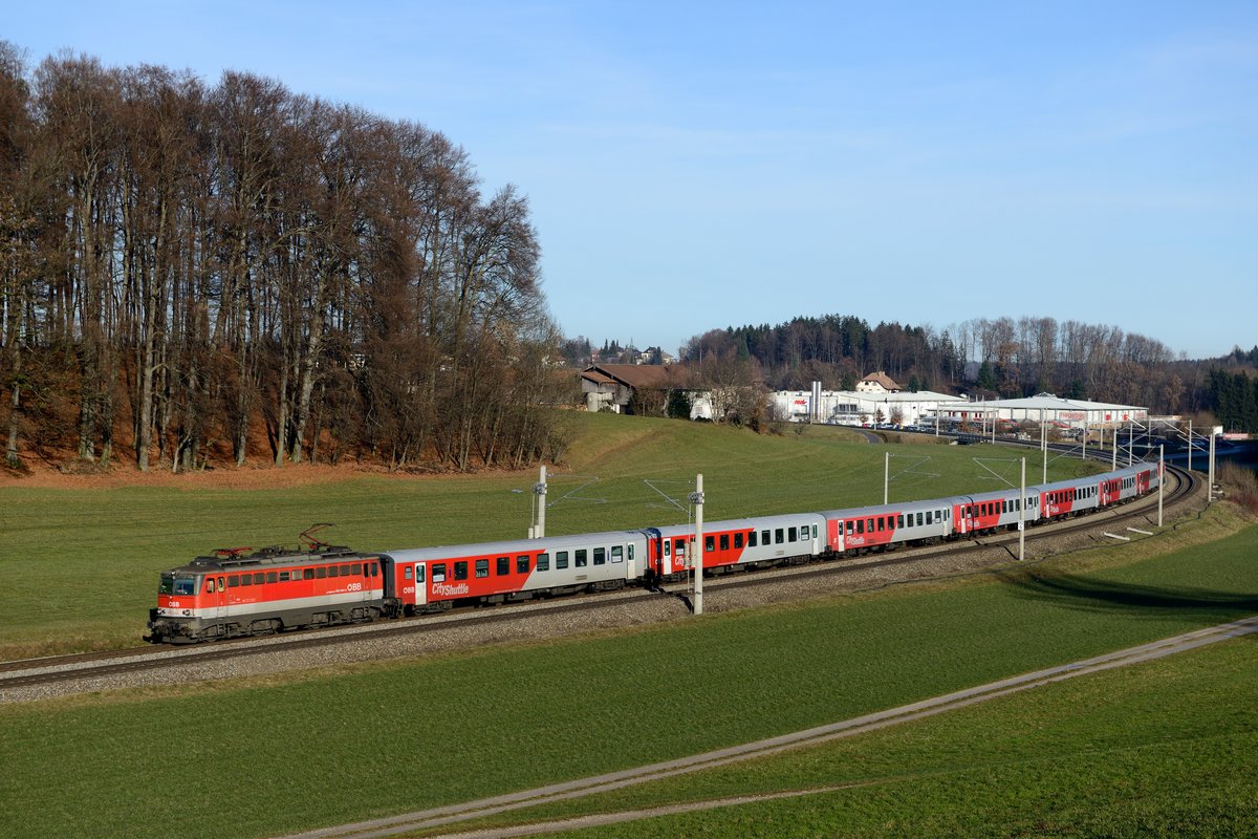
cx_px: 629
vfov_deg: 19.5
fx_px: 2446
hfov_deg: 28.8
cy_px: 420
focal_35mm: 70
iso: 200
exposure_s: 1/1250
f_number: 7.1
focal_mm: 70
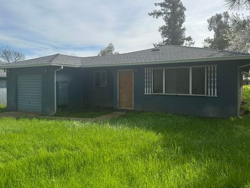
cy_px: 85
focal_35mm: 27
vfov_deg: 51.3
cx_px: 131
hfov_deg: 65.3
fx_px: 195
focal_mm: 6.86
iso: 80
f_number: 1.78
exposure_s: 1/5263
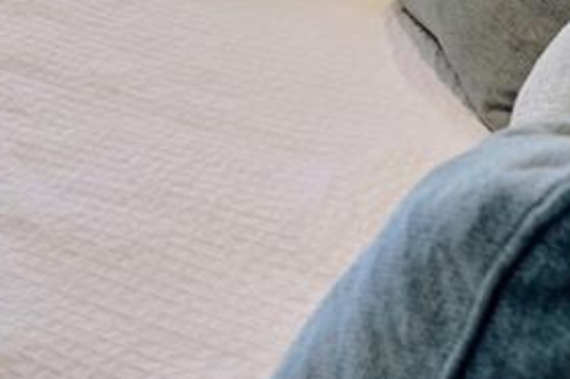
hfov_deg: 22.9
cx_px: -153
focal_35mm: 80
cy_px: -562
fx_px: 1265
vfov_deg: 12.7
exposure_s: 1/500
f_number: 5
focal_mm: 14
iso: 1250
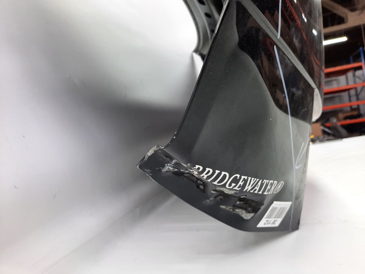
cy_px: 137
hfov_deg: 69.4
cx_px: 182
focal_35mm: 25
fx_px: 264
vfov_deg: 54.9
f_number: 2
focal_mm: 4.6
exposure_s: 1/50
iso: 125
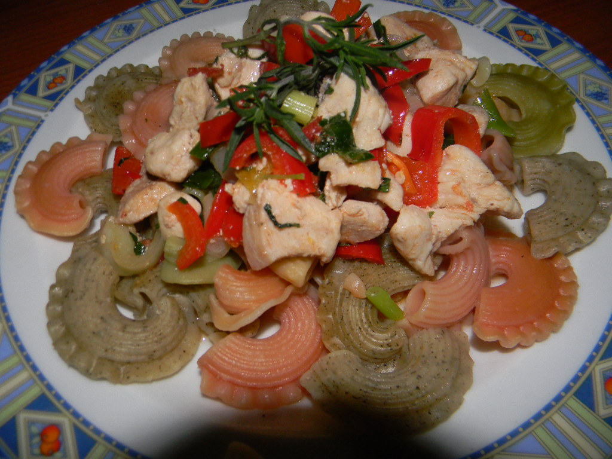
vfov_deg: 49.7
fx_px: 495
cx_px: 306
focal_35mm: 28
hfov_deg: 63.4
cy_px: 230
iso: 200
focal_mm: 5
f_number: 7
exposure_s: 1/26
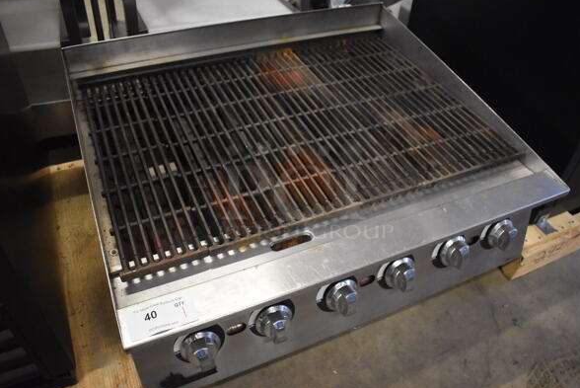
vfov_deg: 46.5
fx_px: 451
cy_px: 191
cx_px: 293
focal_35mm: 28
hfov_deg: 65.4
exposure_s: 1/125
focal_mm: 18
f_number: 3.5
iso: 4500
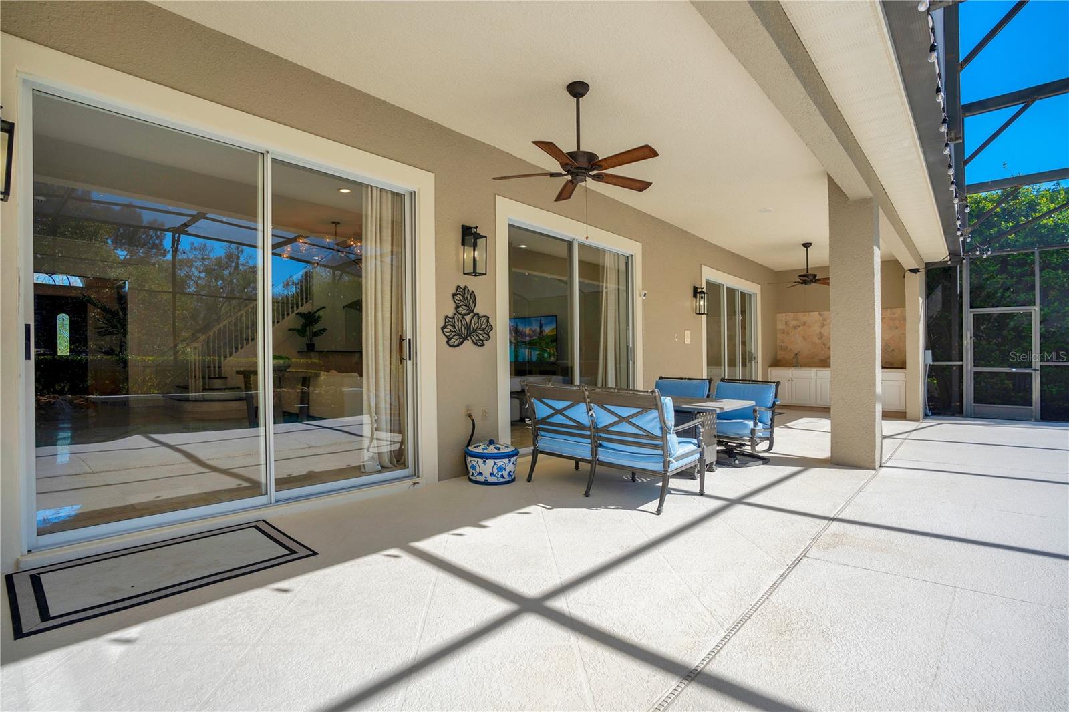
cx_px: 534
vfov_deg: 70.4
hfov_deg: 93.3
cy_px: 356
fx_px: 505
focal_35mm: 17
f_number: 5.6
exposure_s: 1/320
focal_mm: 17
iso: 100
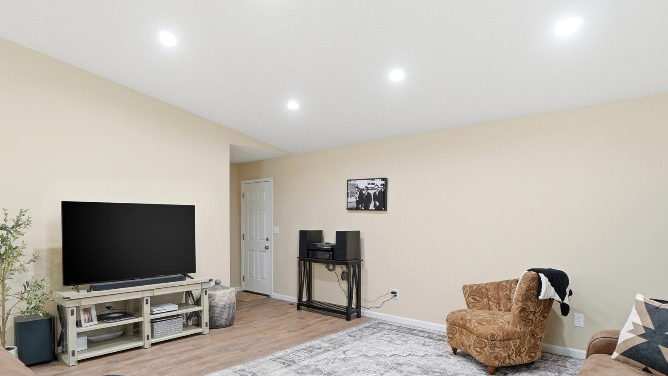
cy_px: 224
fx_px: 354
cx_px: 306
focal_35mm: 20
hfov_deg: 86.4
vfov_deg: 55.5
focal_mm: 10
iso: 125
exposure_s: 1/50
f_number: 5
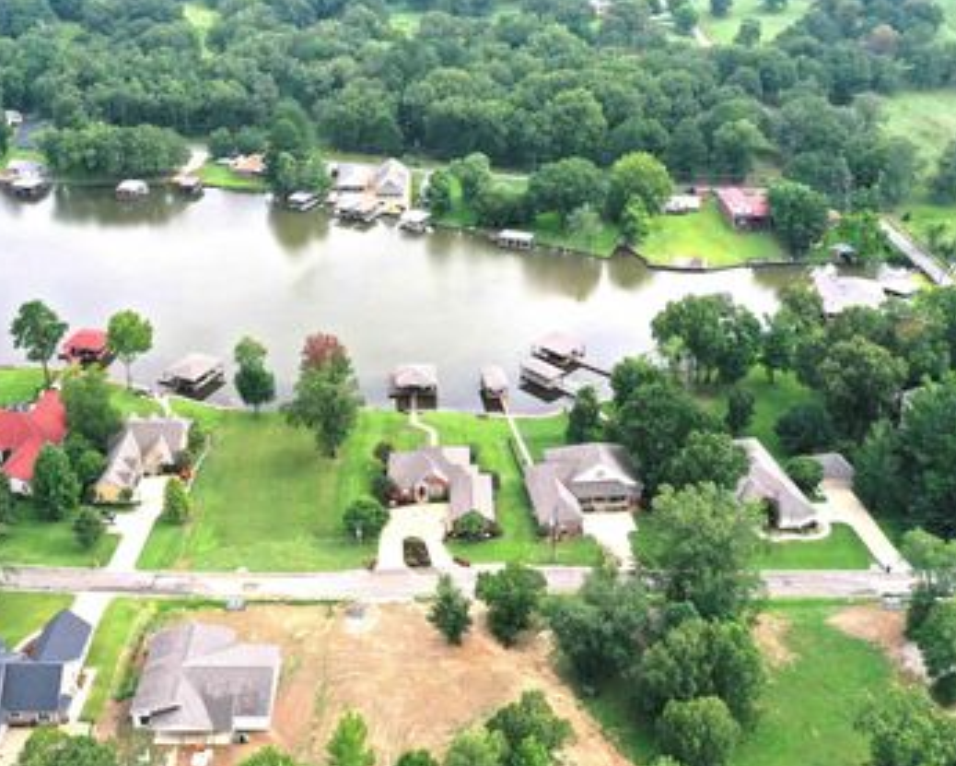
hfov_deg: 47.8
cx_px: 409
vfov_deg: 39.0
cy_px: 452
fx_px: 1075
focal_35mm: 38
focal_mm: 10.26
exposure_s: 1/500
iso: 100
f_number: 5.6
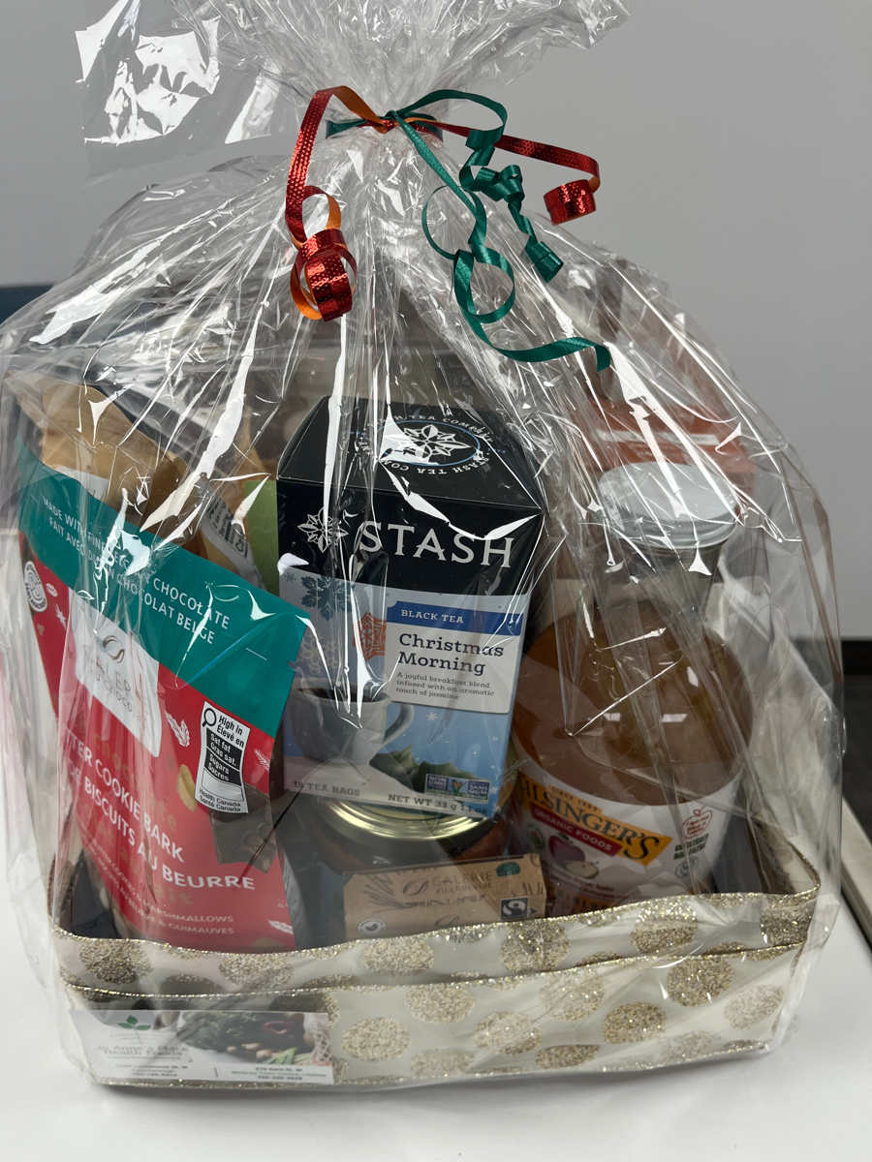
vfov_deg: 67.3
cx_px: 436
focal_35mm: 26
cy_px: 581
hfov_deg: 53.1
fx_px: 873
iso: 64
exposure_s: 1/120
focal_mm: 5.1
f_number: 1.6
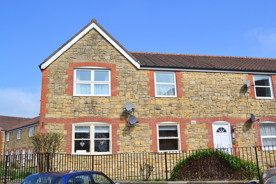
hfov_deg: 53.1
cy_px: 92
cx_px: 138
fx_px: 276
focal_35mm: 36
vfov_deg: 36.9
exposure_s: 1/500
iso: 220
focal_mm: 24
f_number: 11
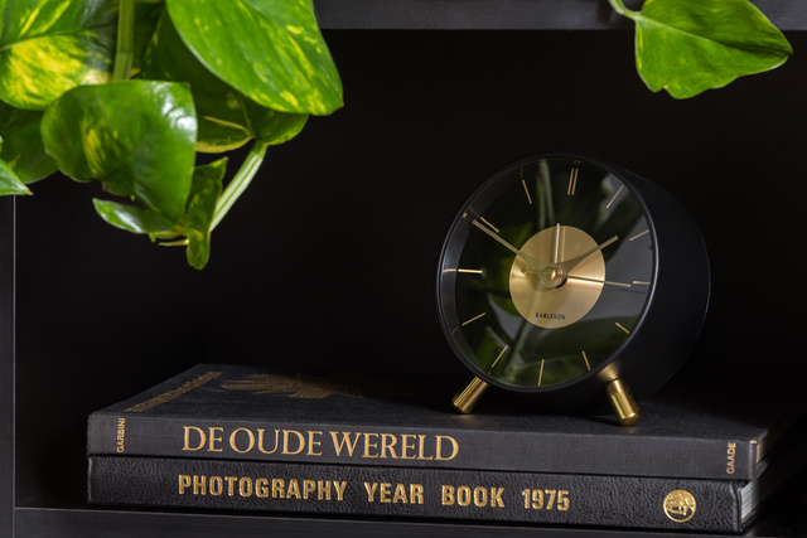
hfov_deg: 10.3
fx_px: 4484
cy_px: 269
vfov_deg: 6.9
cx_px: 404
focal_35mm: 200
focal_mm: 200
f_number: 10
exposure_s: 1/100
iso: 100
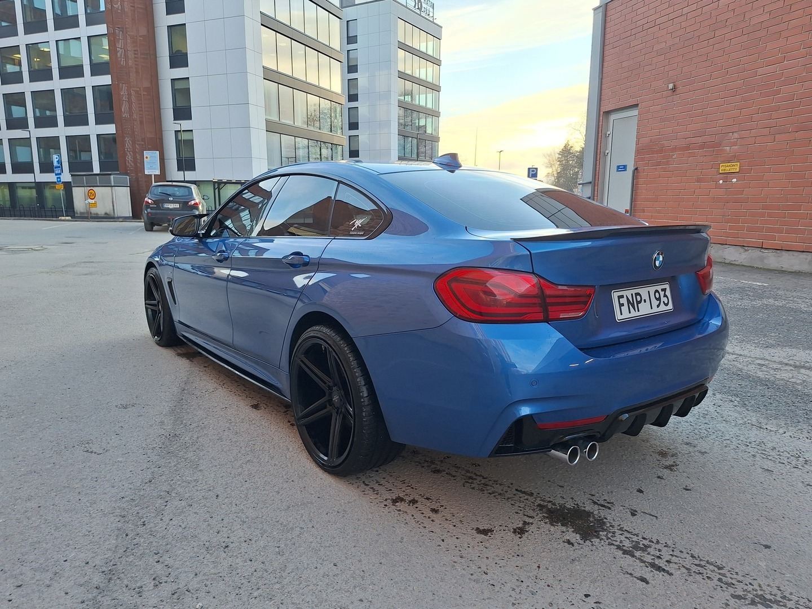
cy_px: 304
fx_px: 540
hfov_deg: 73.9
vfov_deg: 58.9
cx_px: 406
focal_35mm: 23
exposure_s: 1/286
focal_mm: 5.54
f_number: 1.8
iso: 40
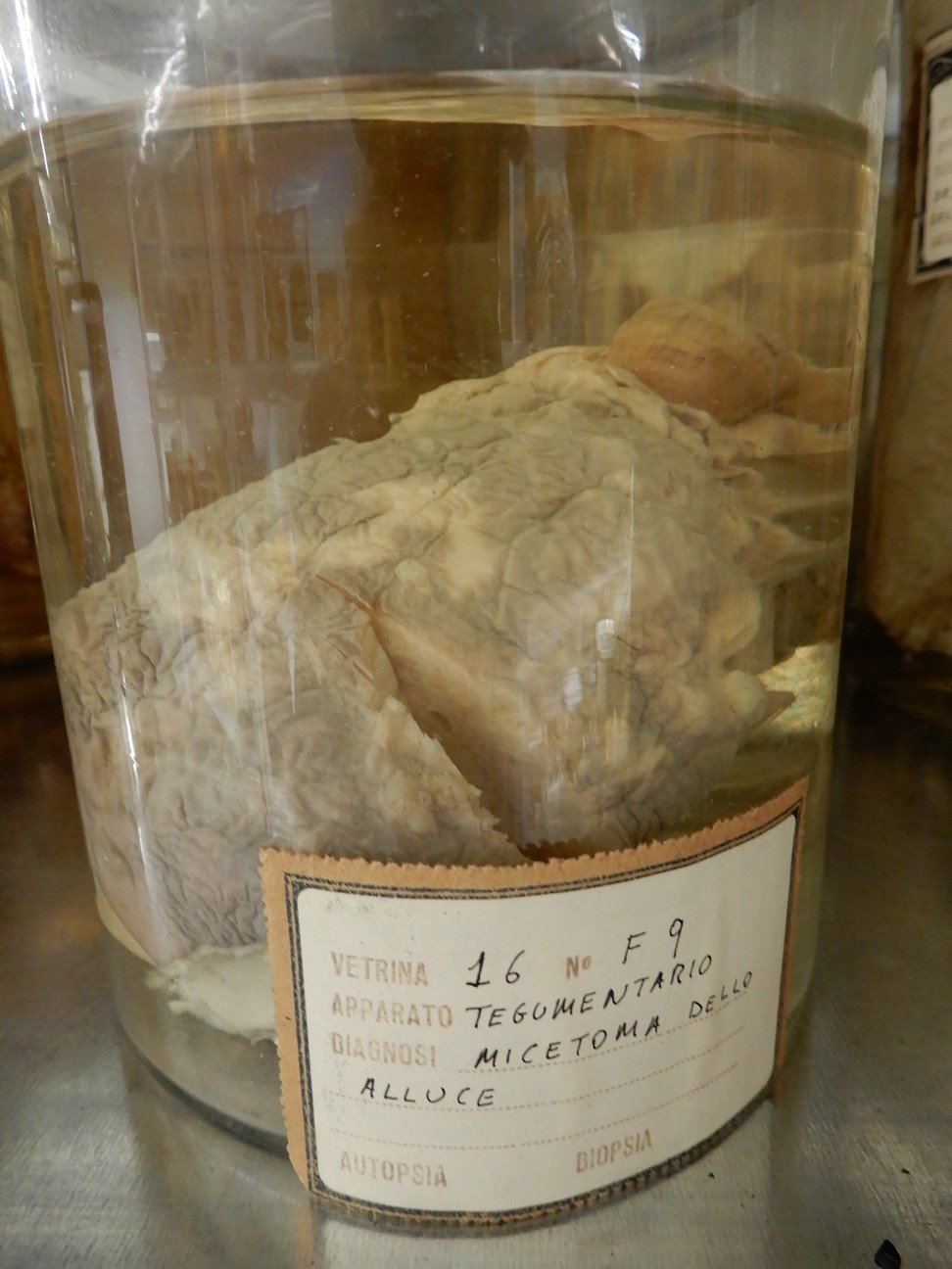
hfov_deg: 56.8
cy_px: 634
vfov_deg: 71.6
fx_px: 880
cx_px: 476
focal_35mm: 24
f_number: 3.4
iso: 400
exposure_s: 1/15
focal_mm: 4.3
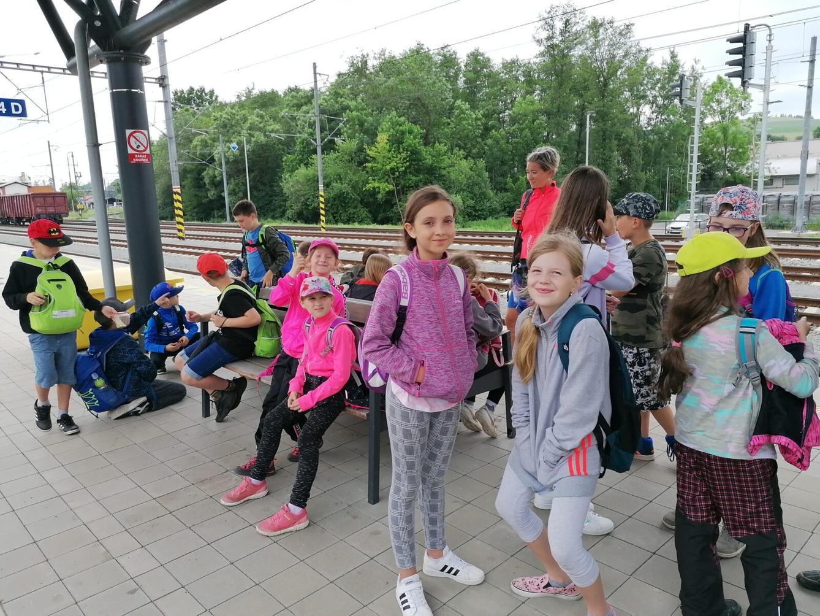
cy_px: 308
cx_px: 410
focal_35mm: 27
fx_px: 640
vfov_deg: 51.4
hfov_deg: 65.3
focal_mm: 4.75
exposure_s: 1/900
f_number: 1.8
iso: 100
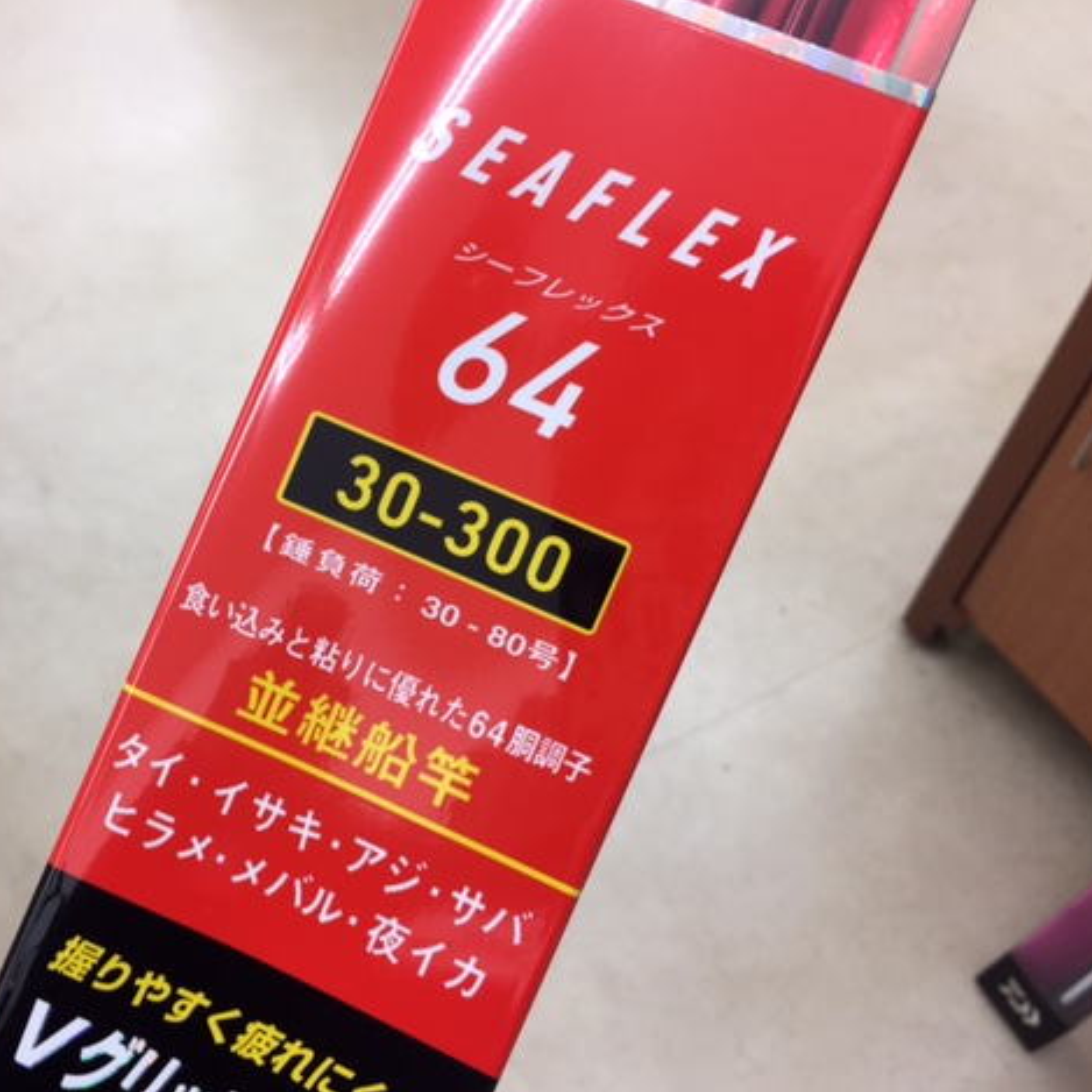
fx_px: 1249
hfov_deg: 46.6
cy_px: 554
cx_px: 380
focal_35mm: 35
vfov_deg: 47.2
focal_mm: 4.15
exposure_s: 1/50
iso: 32
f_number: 2.2
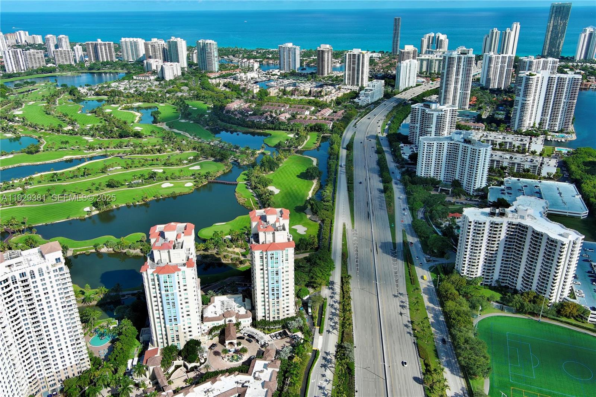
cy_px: 198
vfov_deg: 44.9
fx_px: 480
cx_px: 298
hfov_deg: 63.7
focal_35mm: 29
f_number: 2.8
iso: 100
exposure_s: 1/1701
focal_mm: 10.57
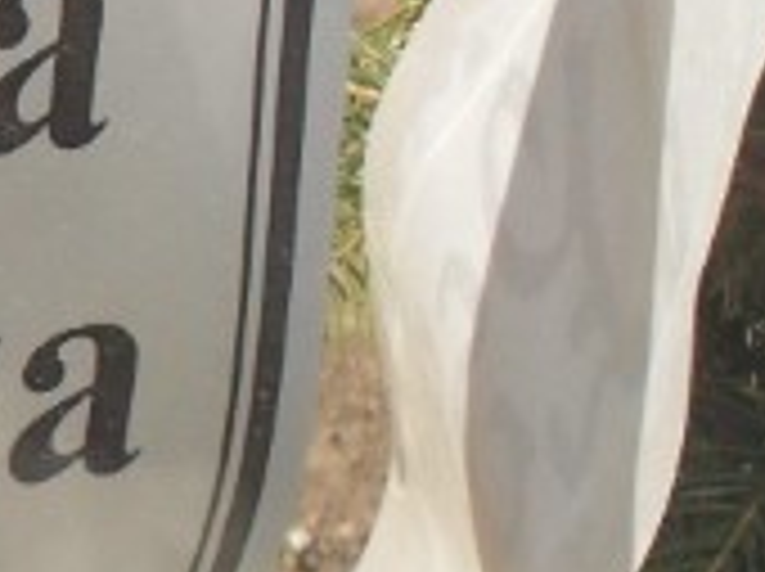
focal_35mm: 132
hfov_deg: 13.6
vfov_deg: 11.2
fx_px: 2913
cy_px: 374
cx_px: -544
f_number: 8.4
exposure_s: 1/350
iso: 200
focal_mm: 6.3
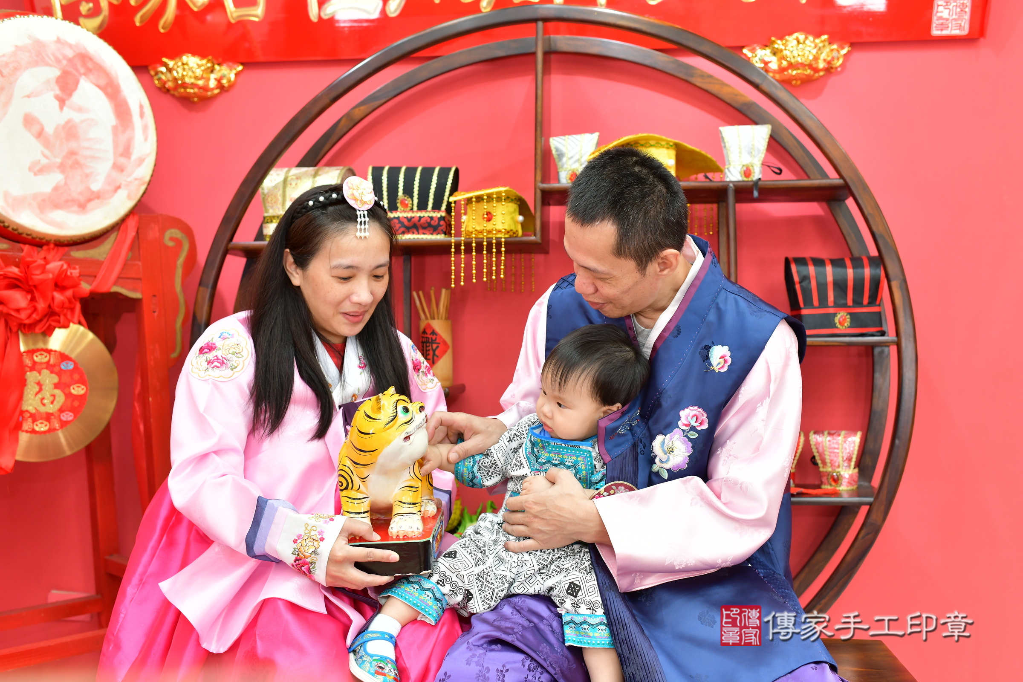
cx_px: 512
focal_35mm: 35
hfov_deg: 54.4
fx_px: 995
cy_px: 341
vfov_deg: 37.9
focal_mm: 35
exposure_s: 1/200
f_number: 4.5
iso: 800
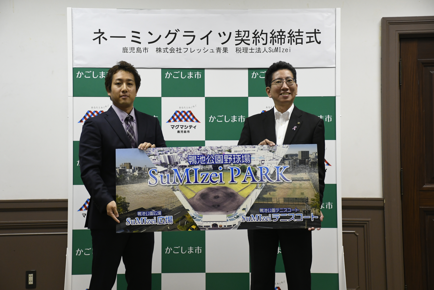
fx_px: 1013
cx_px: 217
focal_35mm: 84
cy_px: 145
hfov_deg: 24.2
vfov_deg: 16.3
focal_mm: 56
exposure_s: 1/100
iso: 1600
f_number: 4.8
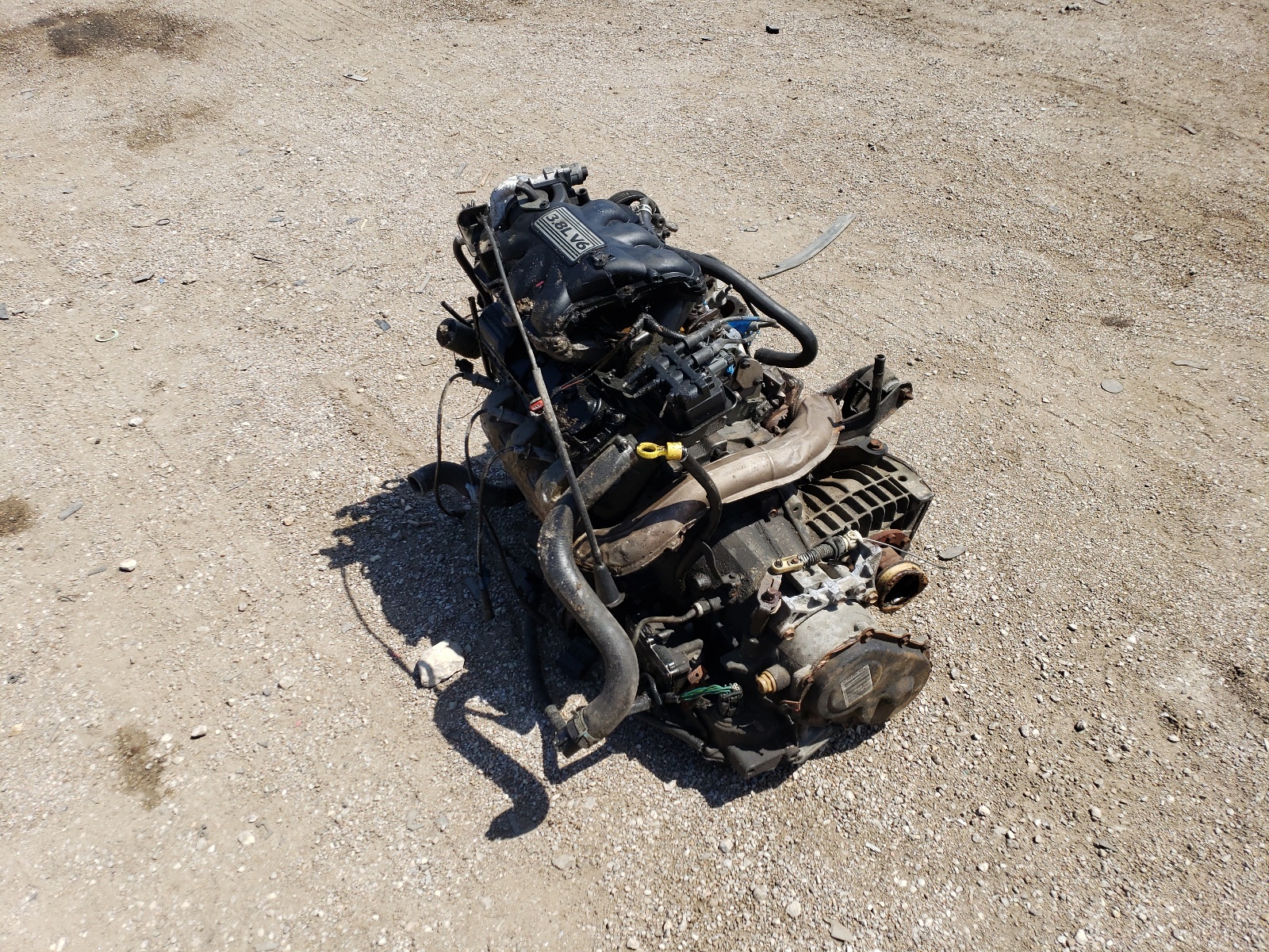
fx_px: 953
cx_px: 634
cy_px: 476
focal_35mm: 26
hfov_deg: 67.3
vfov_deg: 53.1
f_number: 1.5
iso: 50
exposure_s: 1/2500
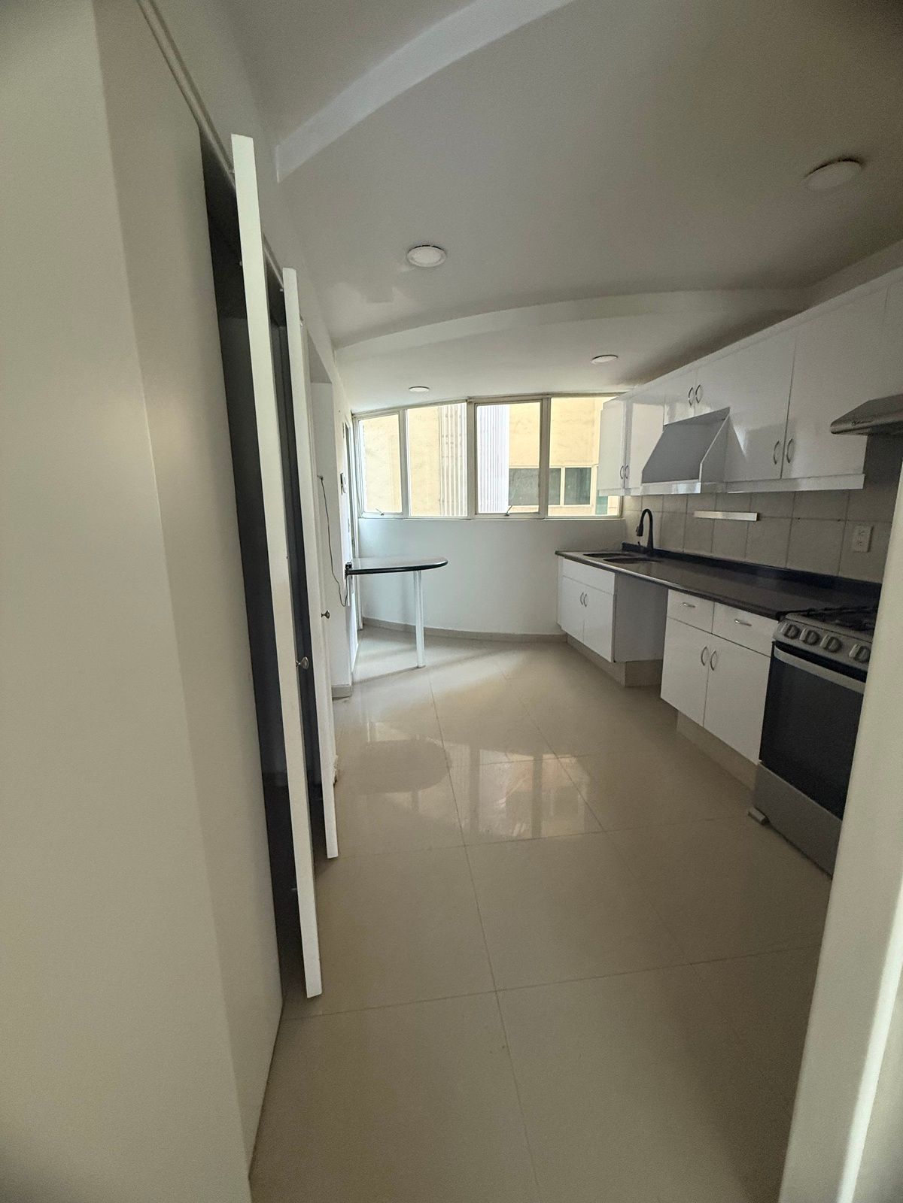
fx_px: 487
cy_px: 602
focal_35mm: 14
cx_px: 452
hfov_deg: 85.7
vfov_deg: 102.1
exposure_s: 1/67
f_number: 2.2
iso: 320
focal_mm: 2.22
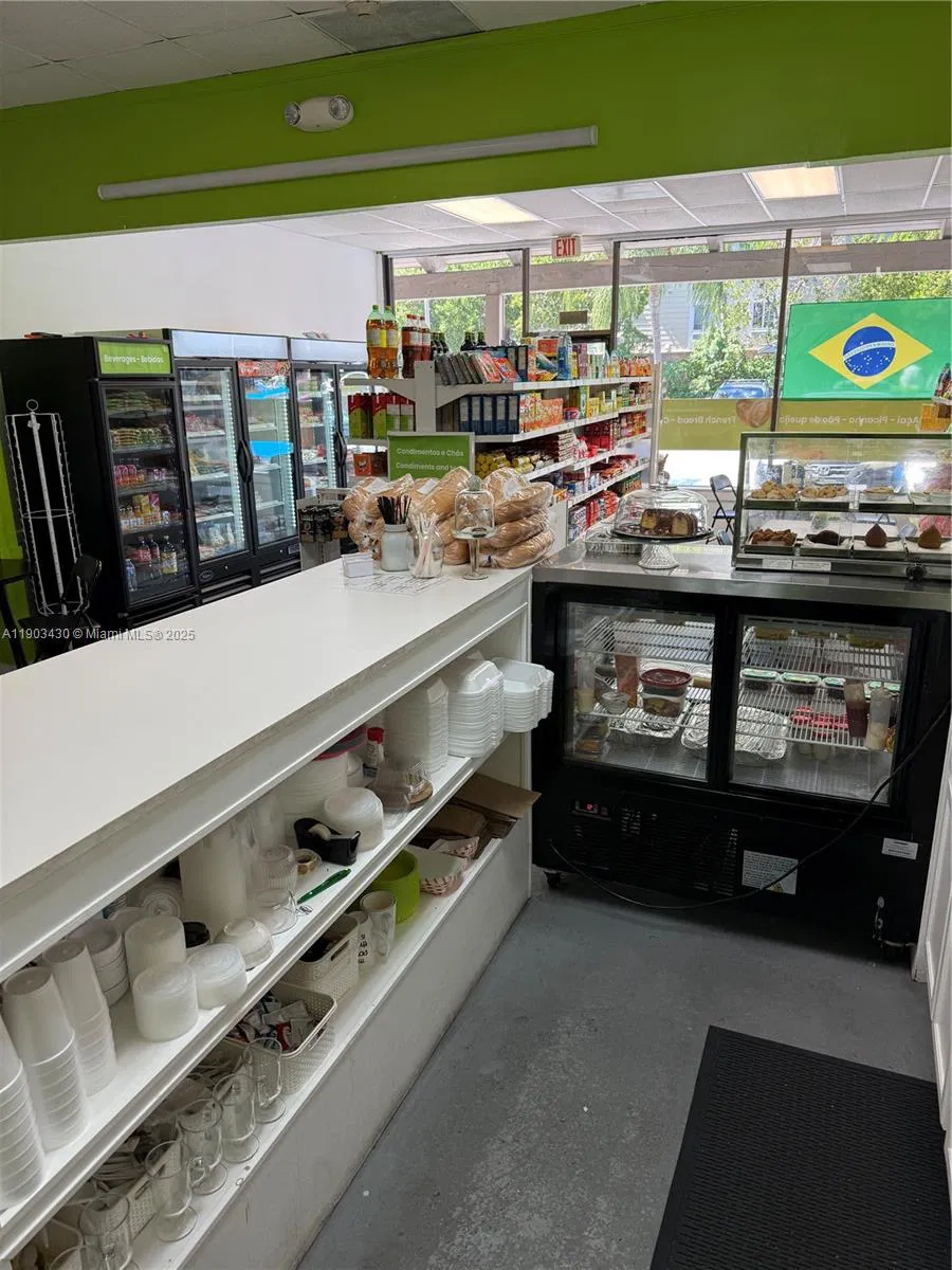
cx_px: 476
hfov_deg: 56.8
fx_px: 880
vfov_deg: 71.6
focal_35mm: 24
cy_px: 635
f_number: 1.78
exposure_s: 1/120
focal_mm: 6.76
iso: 80
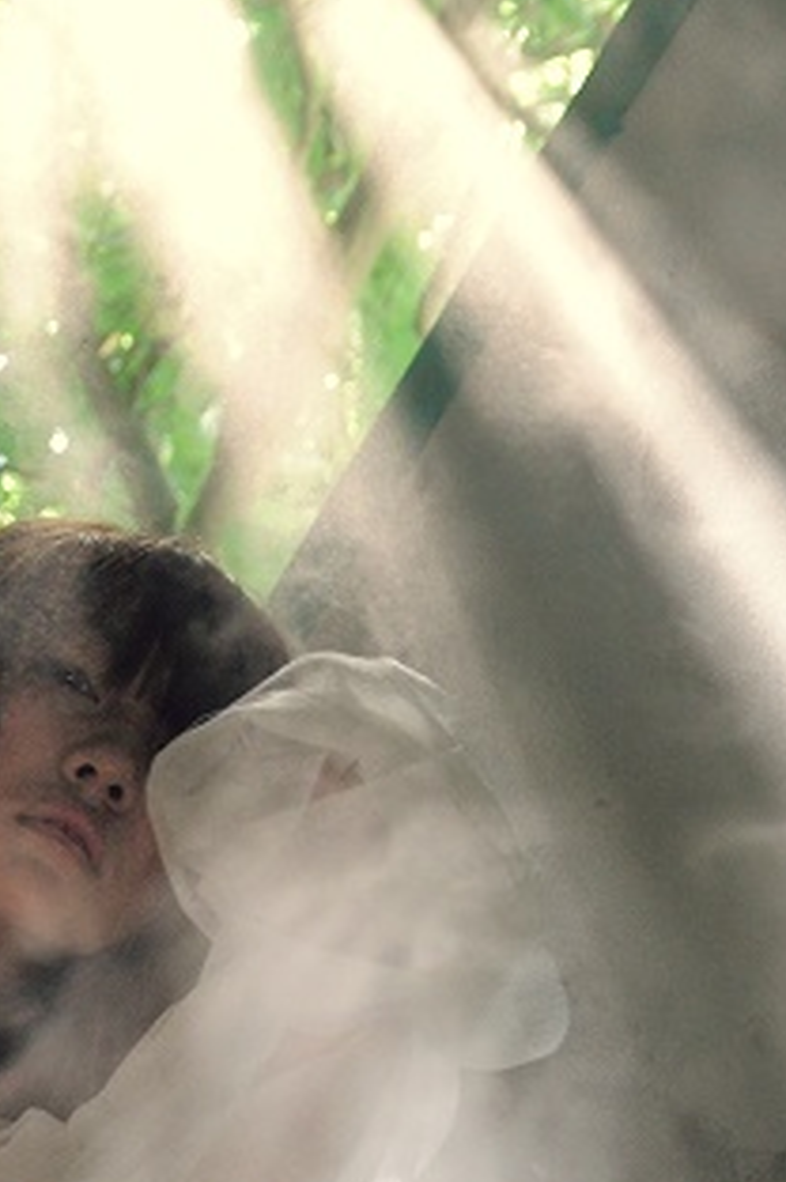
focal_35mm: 92
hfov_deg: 14.6
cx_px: -6
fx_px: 3019
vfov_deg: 21.1
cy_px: 1299
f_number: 3.2
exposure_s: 1/100
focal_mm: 24
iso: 800
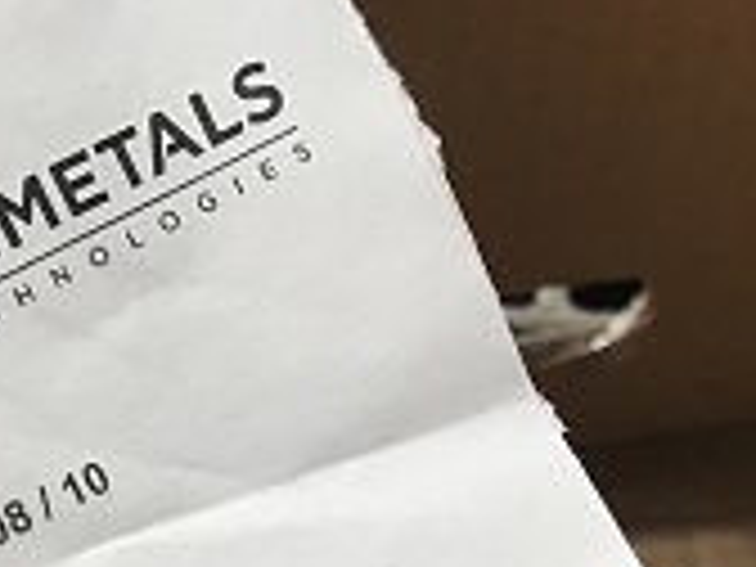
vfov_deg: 13.7
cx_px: 351
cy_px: 922
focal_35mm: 100
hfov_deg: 19.6
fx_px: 2184
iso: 25
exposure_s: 1/33
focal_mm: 3.99
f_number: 1.8
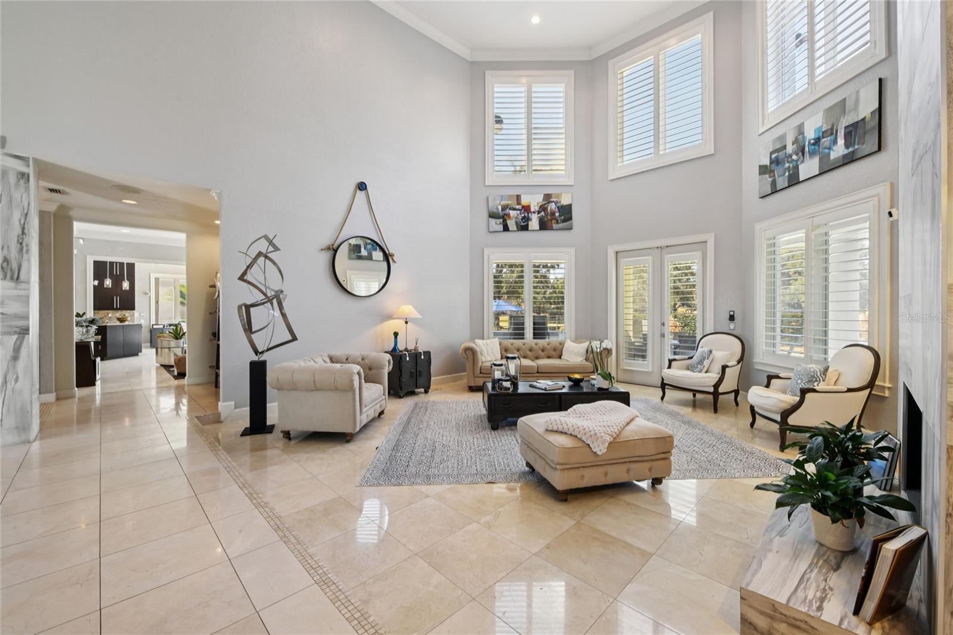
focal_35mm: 14
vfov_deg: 81.2
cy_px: 318
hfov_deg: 104.3
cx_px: 476
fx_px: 371
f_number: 8
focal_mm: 14
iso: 400
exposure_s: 1/20
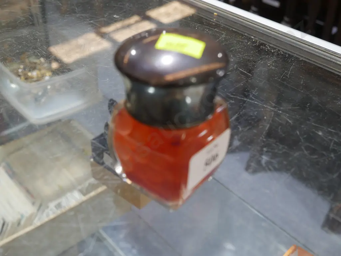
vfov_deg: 36.0
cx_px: 170
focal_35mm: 40
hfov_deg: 46.8
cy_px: 128
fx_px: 394
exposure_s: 1/60
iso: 500
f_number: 4.5
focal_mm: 20
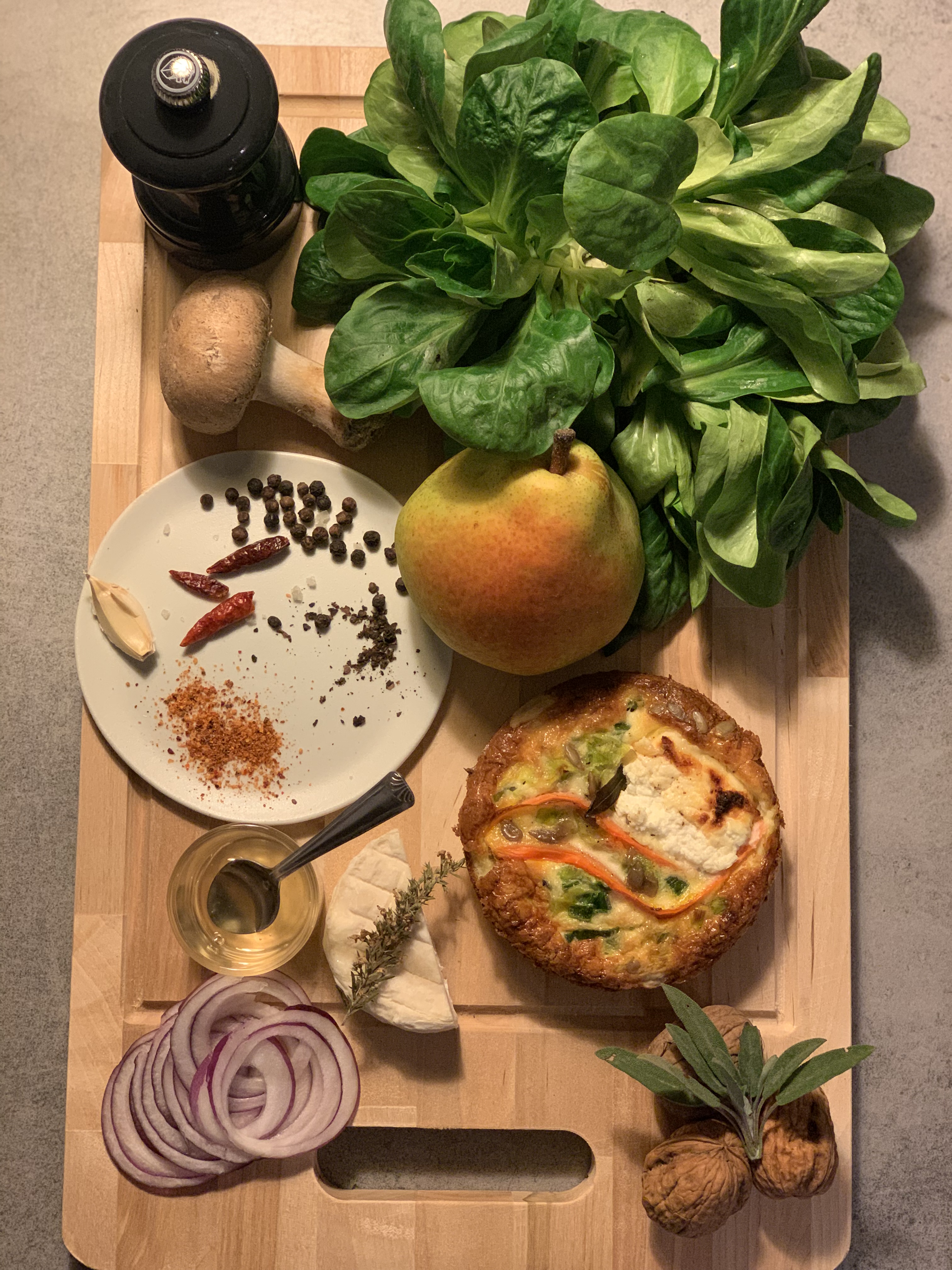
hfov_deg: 28.0
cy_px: 635
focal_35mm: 52
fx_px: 1907
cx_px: 476
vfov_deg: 36.8
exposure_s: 1/50
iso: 250
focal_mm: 6
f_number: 2.4
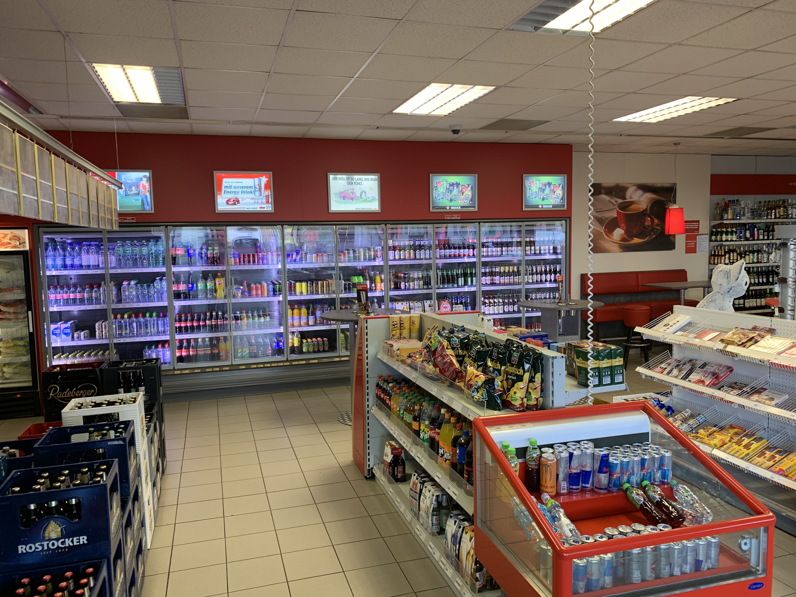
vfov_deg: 53.1
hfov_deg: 67.3
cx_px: 398
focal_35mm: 26
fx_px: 598
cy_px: 298
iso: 64
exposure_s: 1/50
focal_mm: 4.25
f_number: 1.8
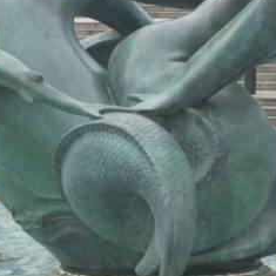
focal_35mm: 220
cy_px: -129
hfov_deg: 7.8
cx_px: 381
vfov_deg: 7.8
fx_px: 1985
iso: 20
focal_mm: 6.6
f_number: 2.8
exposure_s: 1/244
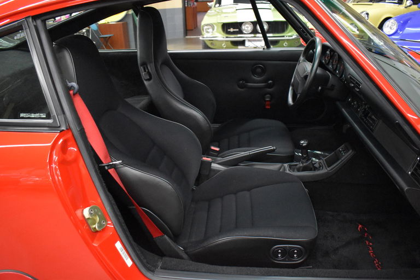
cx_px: 210
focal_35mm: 30
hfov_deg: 61.9
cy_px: 140
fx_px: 350
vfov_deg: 43.6
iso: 5600
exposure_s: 1/125
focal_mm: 20
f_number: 3.8
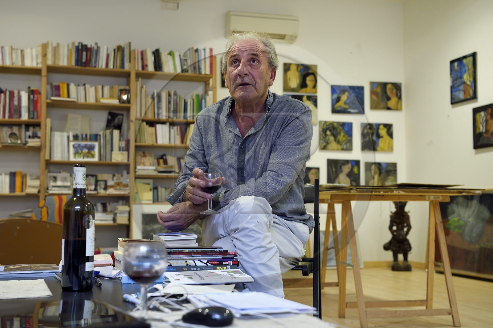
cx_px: 246
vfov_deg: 33.4
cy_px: 164
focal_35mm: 40
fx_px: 548
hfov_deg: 48.5
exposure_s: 1/40
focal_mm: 40
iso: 800
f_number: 4
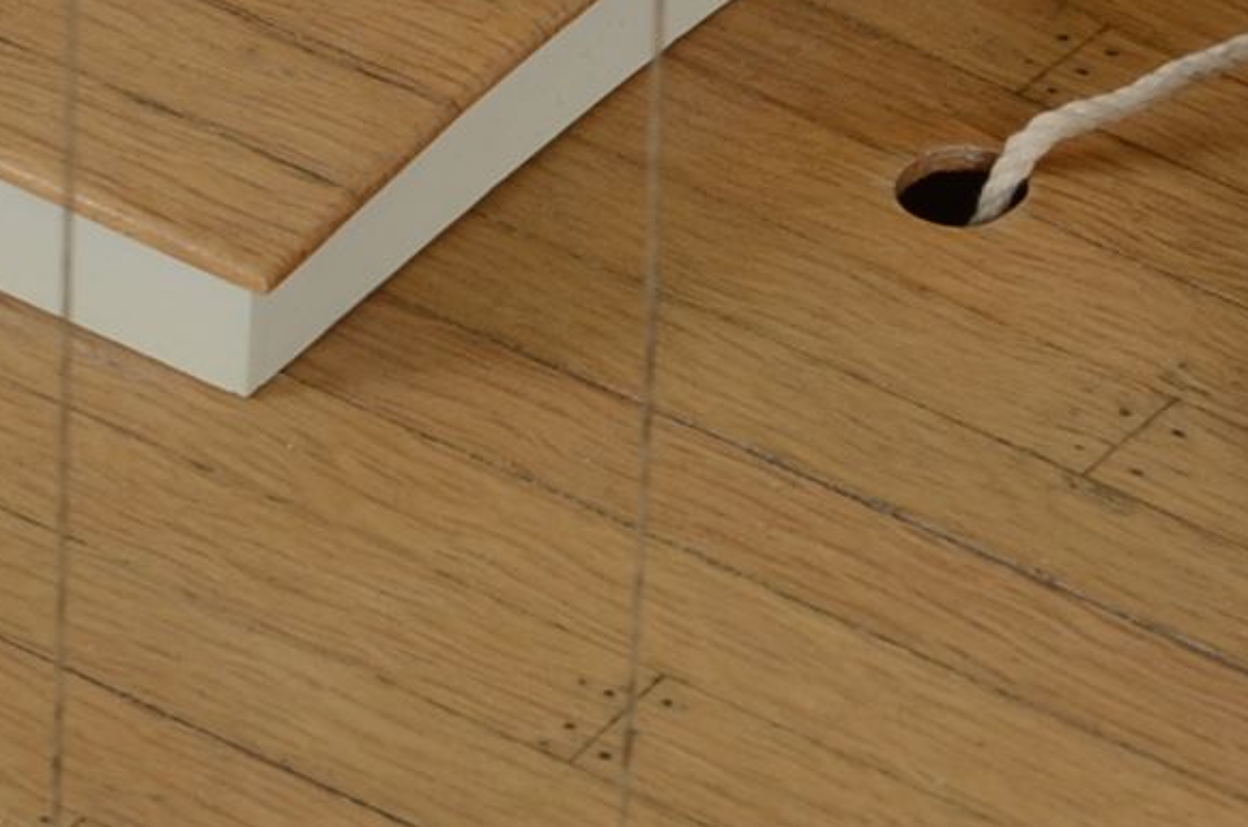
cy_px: -19
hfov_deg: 3.1
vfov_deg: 2.0
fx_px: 23117
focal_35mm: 668
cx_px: 604
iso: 125
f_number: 9
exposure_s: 1/60
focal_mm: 105
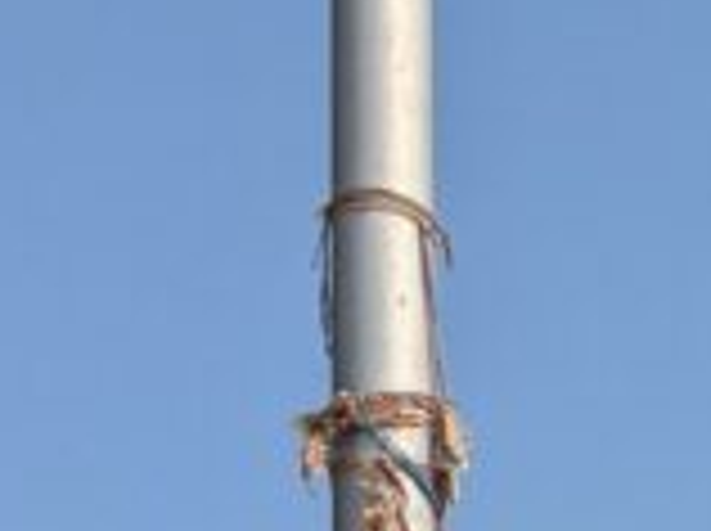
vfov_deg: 7.8
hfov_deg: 10.9
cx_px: 1030
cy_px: 1332
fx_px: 3589
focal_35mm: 175
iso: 55
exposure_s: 1/5848
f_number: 1.73
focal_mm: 4.38
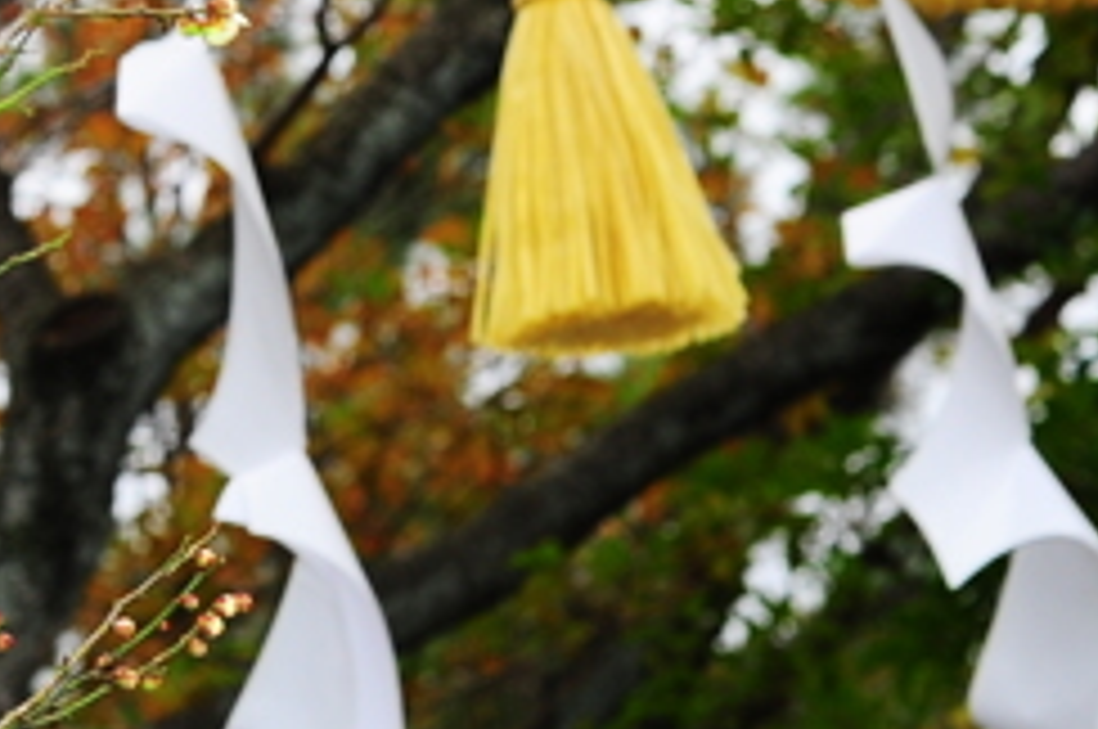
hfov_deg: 9.4
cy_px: -443
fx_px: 6396
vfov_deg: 6.4
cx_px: -765
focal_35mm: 210
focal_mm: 50
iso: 500
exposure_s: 1/250
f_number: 7.1
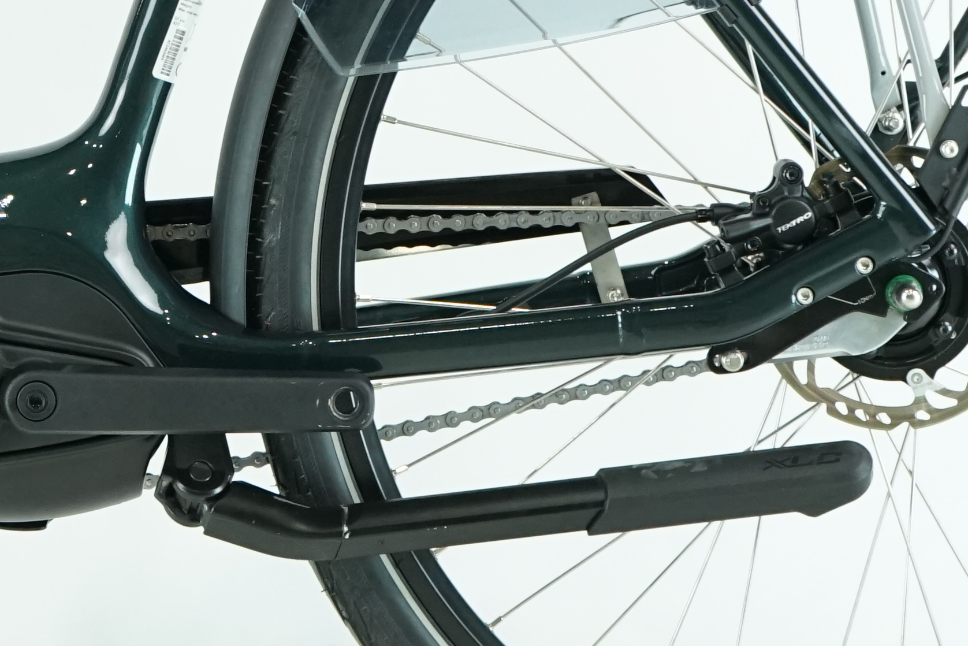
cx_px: -113
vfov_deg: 6.7
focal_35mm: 204
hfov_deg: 10.0
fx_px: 5486
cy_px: -175
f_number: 5
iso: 1600
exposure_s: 1/200
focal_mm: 57
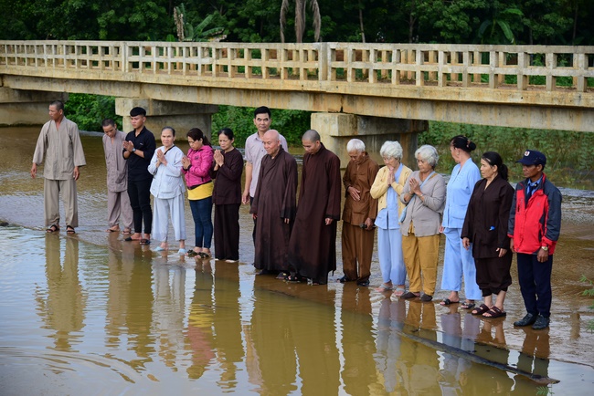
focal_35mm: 70
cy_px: 198
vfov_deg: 19.5
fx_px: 1155
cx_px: 297
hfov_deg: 28.8
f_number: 4
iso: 320
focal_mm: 70
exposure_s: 1/1250
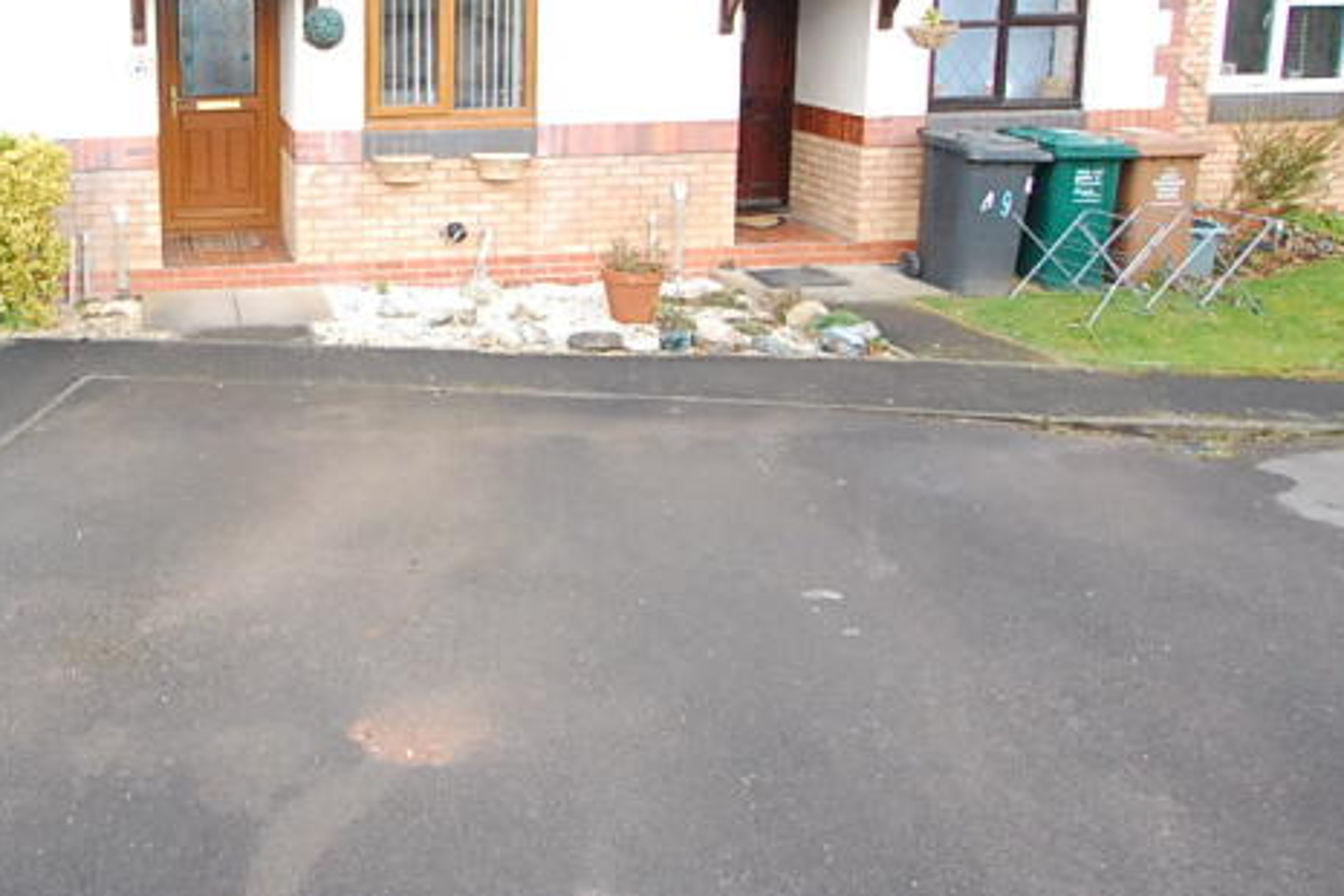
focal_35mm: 33
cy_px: 143
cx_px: 315
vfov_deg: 38.1
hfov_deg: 54.2
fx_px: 1232
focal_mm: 10
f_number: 5
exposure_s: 1/500
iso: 1600
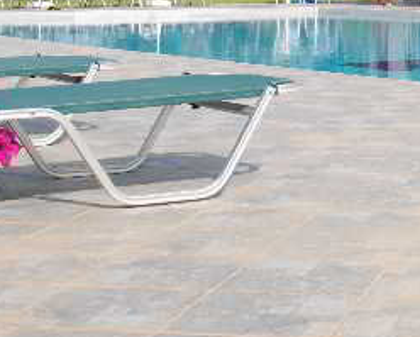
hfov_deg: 18.6
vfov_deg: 15.0
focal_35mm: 100
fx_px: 1245
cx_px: 425
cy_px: -51
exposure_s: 1/250
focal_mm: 22
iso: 100
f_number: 8
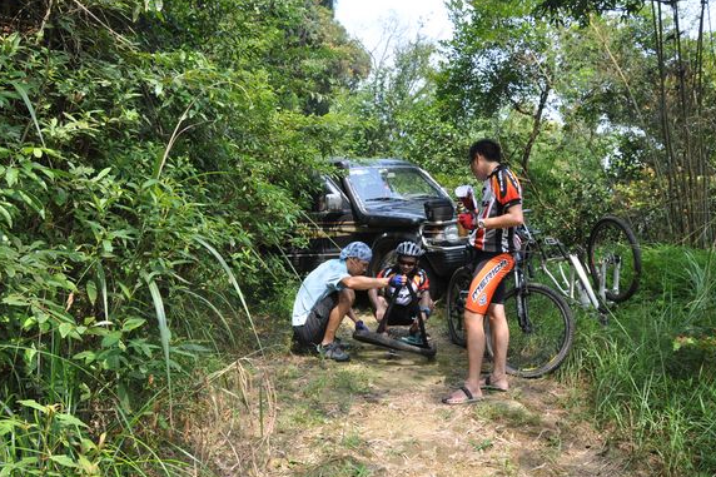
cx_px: 387
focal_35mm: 33
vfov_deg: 39.9
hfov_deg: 57.2
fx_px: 656
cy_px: 219
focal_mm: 18
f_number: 7.1
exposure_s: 1/200
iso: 250
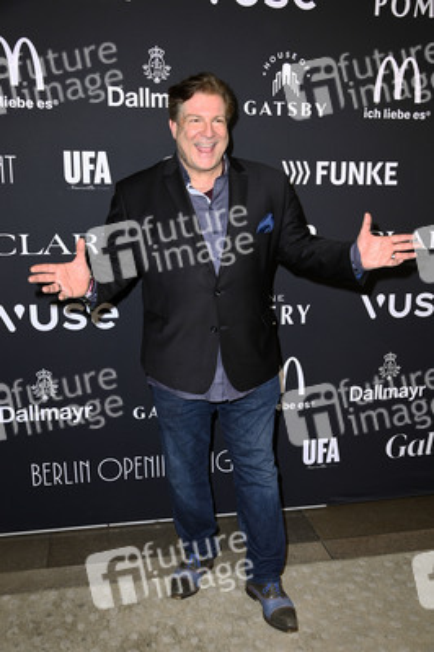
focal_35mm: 34
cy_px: 326
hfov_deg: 38.8
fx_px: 616
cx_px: 217
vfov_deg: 55.8
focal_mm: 34
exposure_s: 1/250
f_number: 5.6
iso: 500
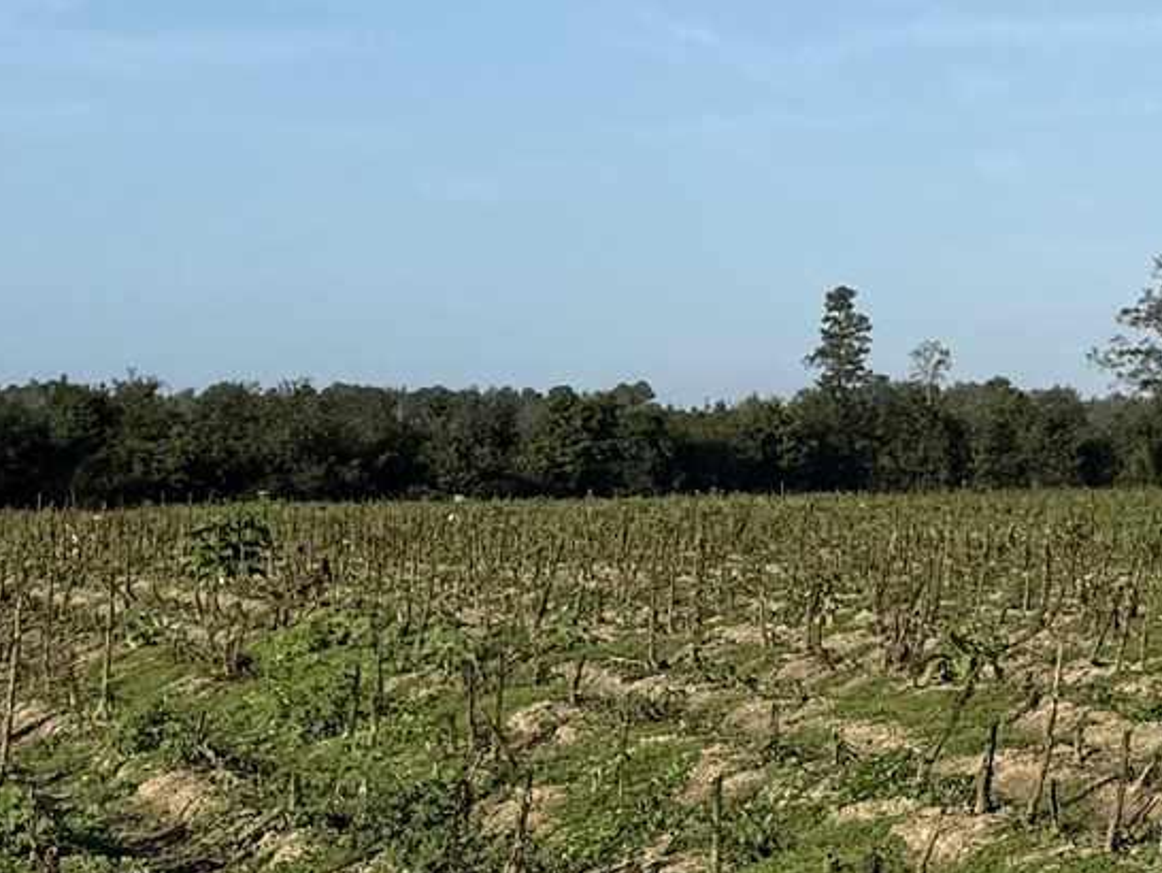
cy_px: -38
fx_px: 4534
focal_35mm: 135
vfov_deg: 10.9
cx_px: 1622
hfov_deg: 13.9
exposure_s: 1/5714
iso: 80
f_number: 1.78
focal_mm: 6.76
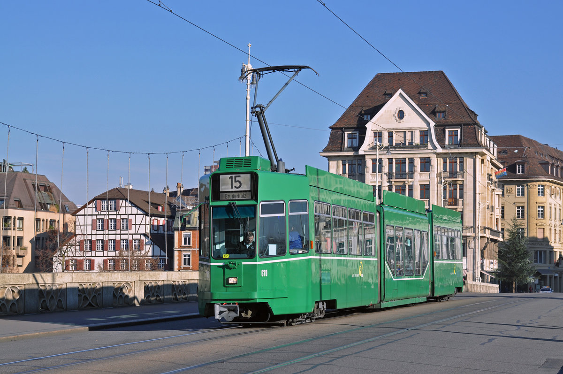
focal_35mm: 78
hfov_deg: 26.0
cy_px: 187
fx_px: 1218
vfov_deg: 17.4
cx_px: 282
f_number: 6.3
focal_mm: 52
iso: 250
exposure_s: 1/800
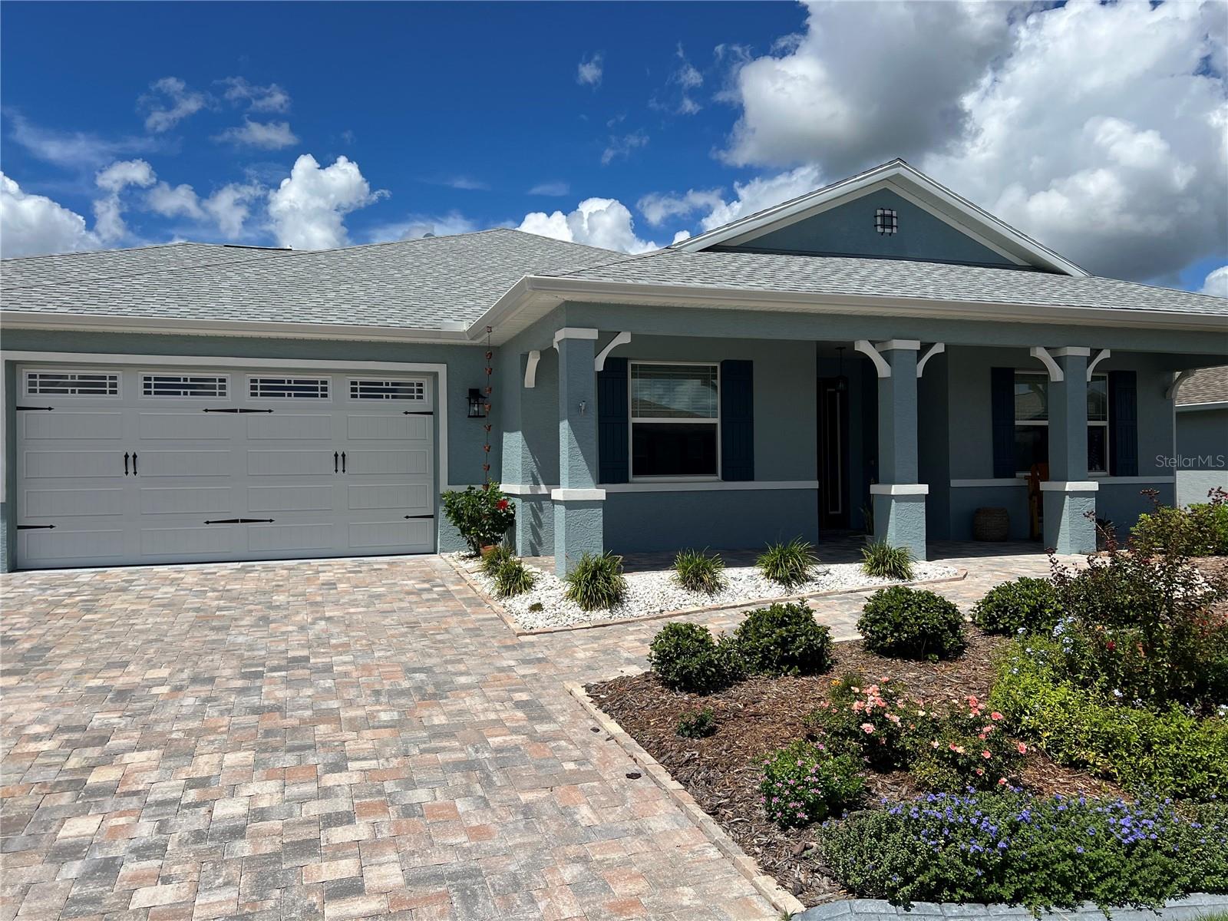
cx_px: 614
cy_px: 460
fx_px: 922
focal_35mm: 26
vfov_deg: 53.1
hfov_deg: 67.3
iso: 50
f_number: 1.5
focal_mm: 5.7
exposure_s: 1/8000
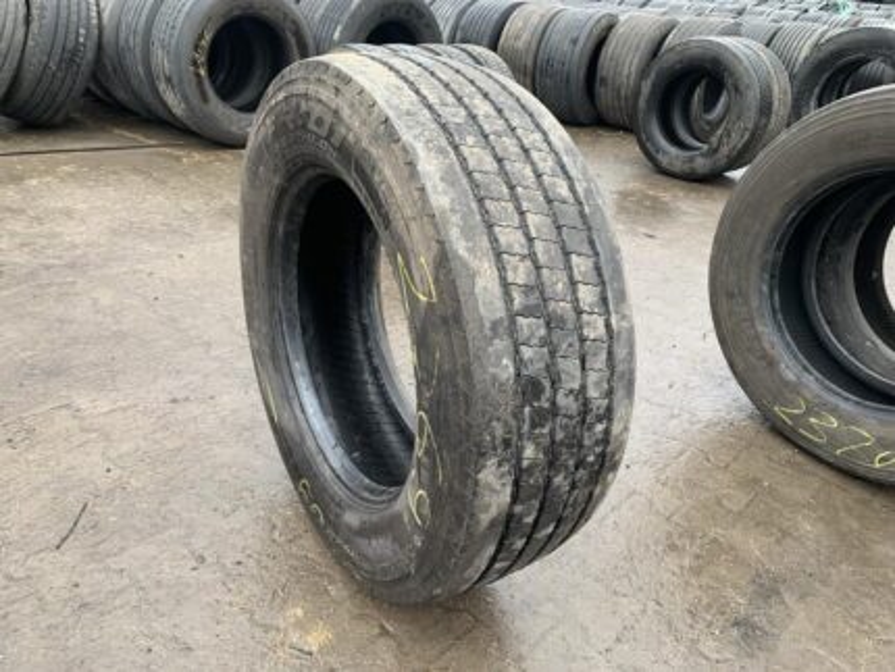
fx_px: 673
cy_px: 336
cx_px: 448
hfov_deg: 67.3
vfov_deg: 53.1
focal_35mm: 26
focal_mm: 4.25
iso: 64
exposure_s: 1/121
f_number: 1.8
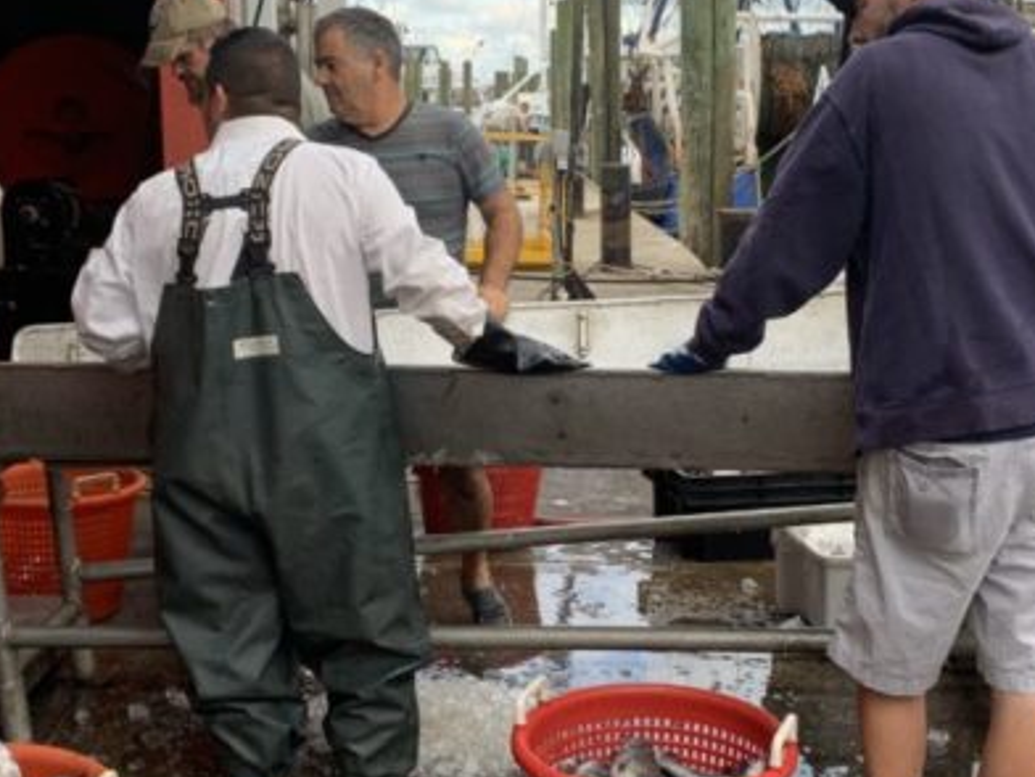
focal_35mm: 51
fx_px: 1525
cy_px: 386
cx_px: 568
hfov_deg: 37.5
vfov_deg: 28.6
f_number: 1.8
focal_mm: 4.25
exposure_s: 1/259
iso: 25
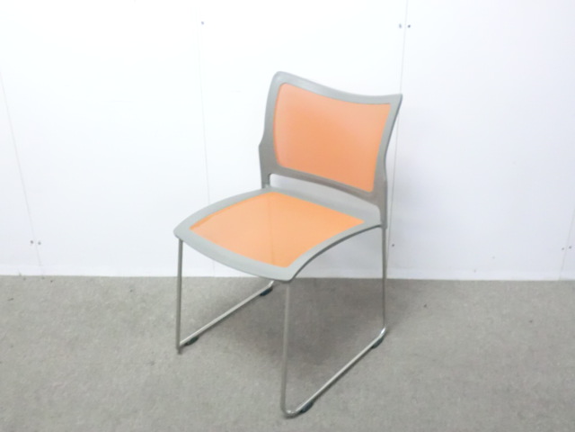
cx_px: 288
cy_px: 216
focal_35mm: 38
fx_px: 631
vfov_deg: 37.7
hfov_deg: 49.0
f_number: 3.9
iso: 800
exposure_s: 1/30
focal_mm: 6.9
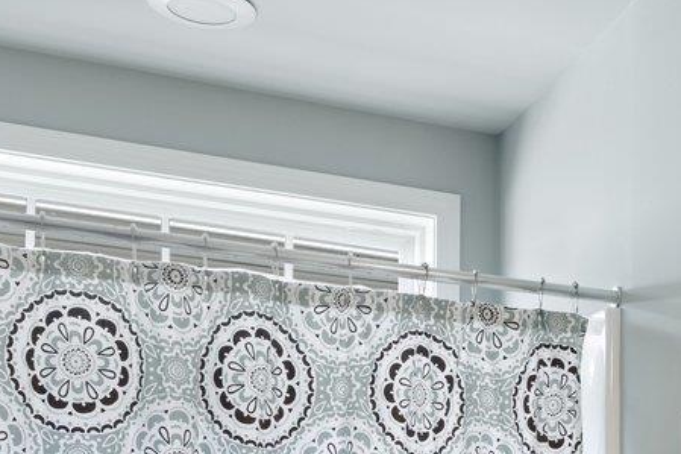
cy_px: 690
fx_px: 1380
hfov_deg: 25.5
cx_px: 761
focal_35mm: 73
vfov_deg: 16.8
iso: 200
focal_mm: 16
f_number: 8
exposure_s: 1/1.67
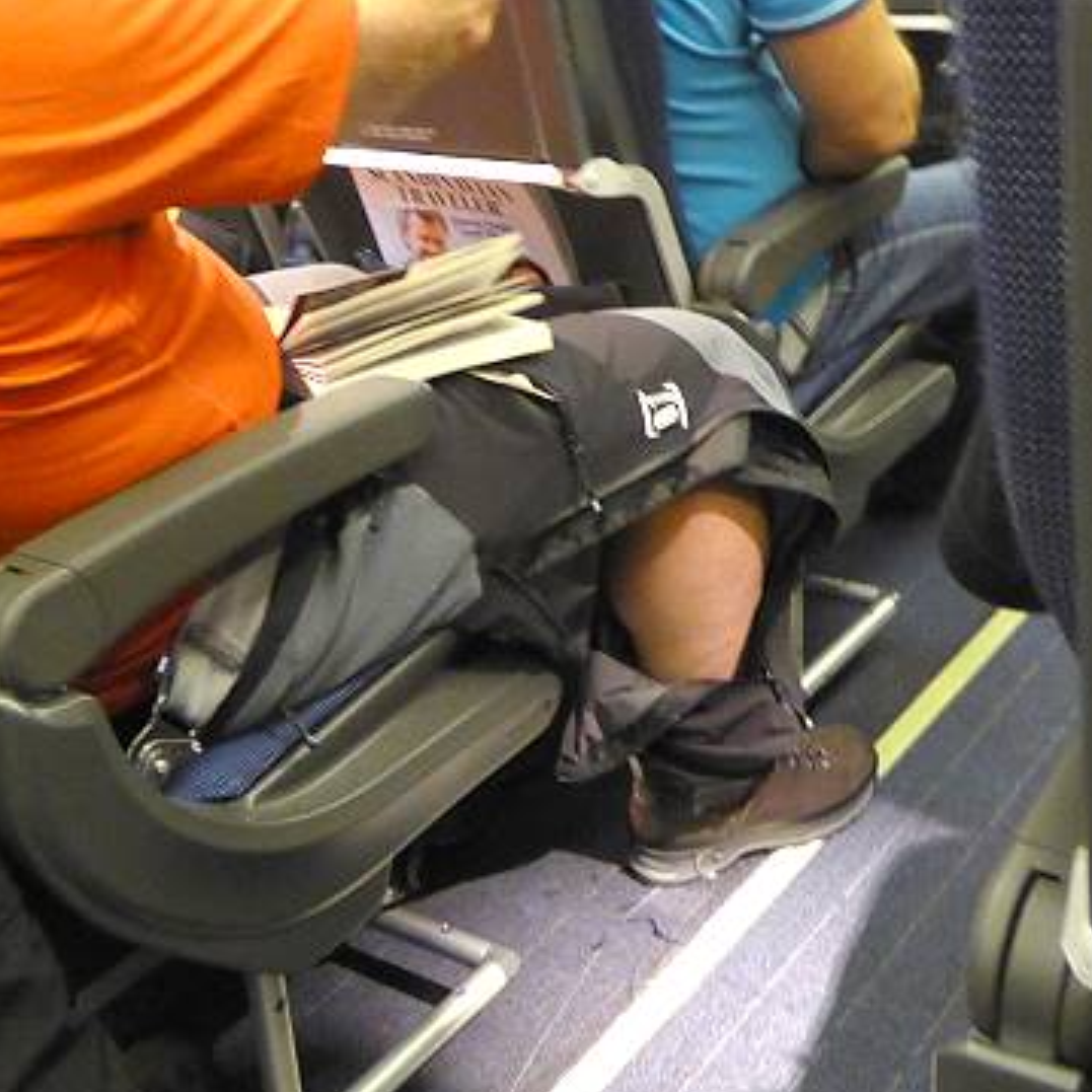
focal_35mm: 47
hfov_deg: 36.1
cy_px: 552
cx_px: 519
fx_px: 1677
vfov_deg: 36.1
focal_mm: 6.7
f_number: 3.7
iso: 1250
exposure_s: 1/4
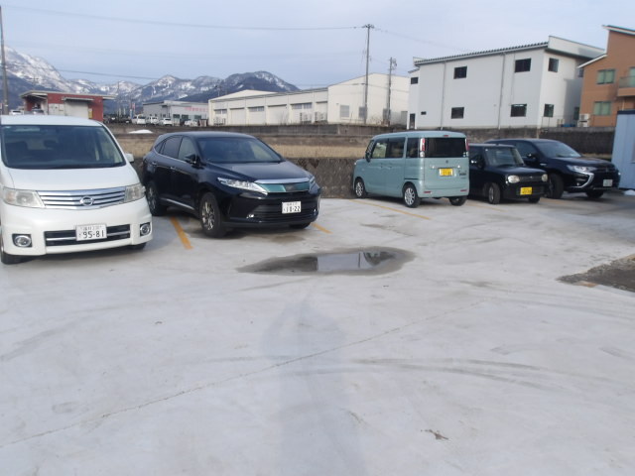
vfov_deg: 51.4
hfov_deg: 65.3
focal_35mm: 27
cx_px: 318
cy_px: 238
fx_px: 495
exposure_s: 1/60
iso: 103
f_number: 10.4
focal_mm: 4.9
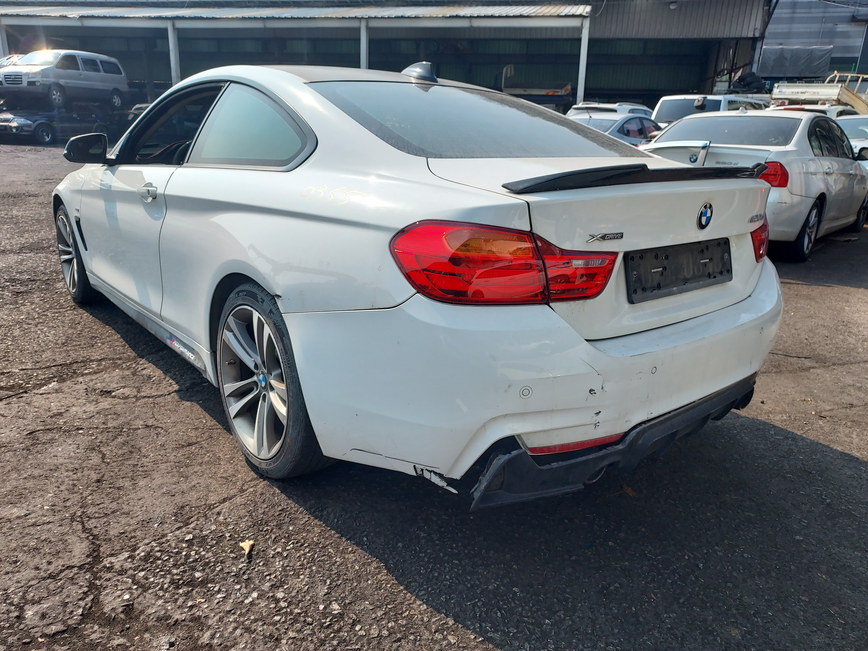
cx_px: 434
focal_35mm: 24
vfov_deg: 56.8
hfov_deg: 71.6
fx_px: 602
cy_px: 326
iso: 40
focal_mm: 4.6
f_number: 1.8
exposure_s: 1/1084
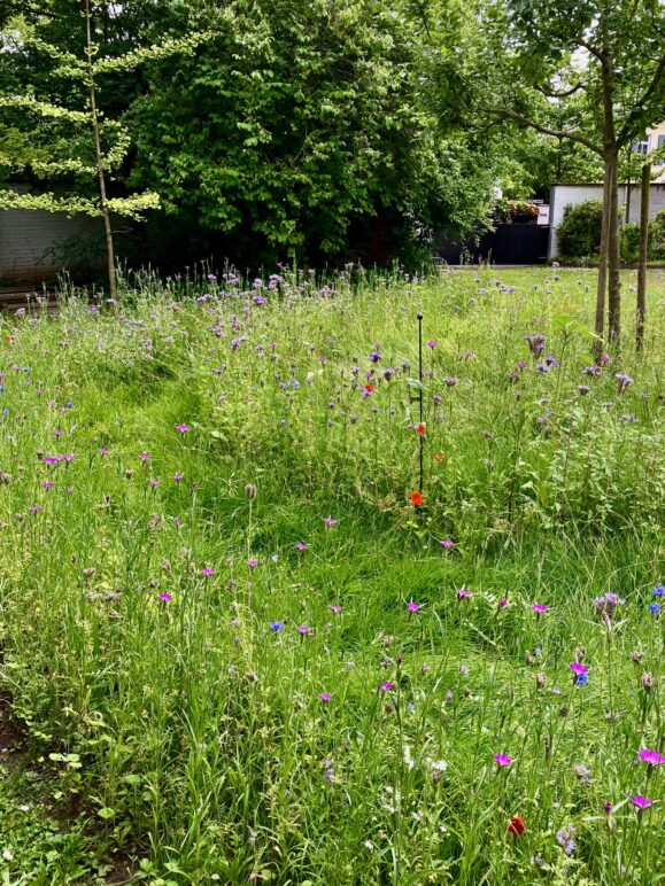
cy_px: 443
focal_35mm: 28
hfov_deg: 49.7
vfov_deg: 63.4
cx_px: 332
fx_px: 717
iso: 32
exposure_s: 1/319
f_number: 1.8
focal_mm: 3.99
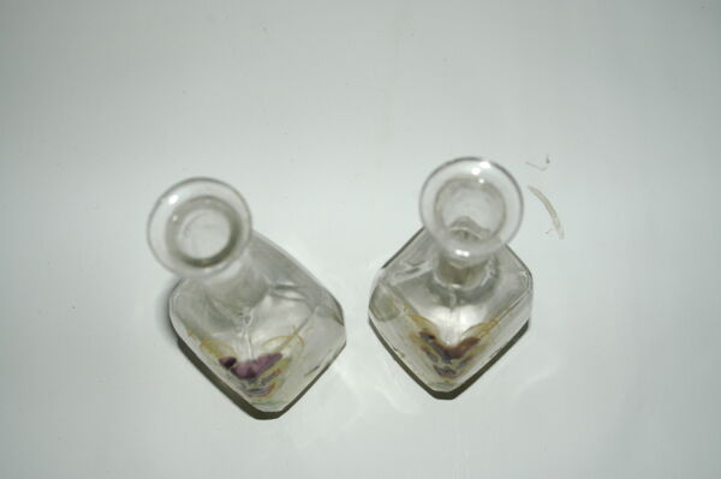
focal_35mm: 42
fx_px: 840
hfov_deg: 46.4
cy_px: 240
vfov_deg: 31.8
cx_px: 360
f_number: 7.1
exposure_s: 1/125
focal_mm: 28
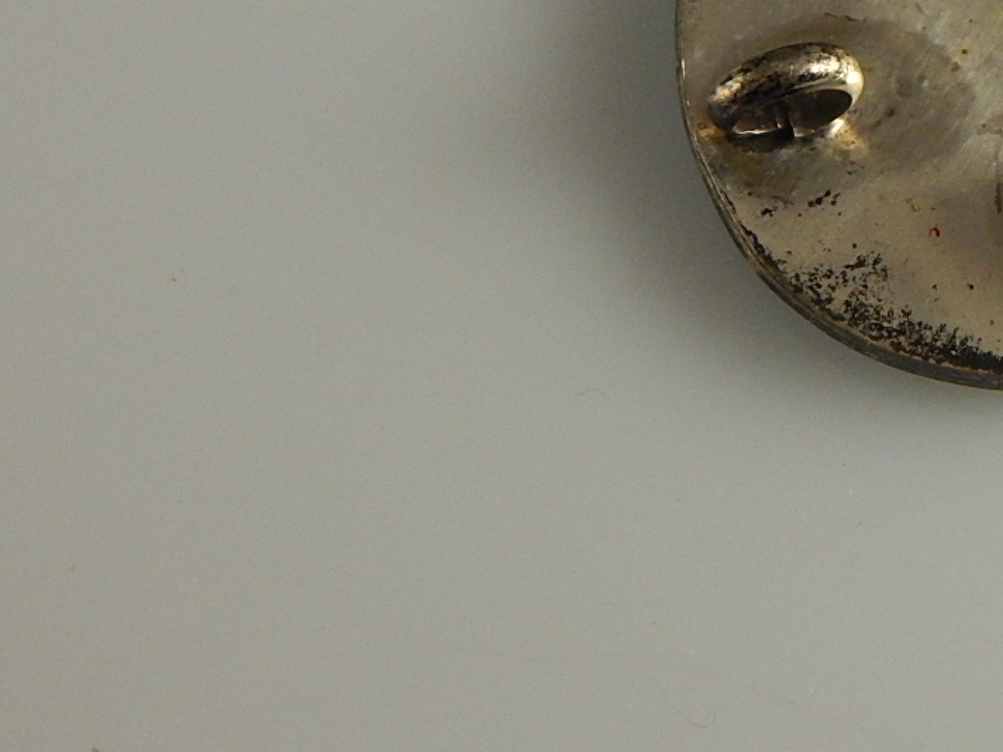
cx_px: 1100
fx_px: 4491
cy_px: -1
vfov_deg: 9.5
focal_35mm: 155
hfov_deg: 12.5
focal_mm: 12.3
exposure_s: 1/100
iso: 400
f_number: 4.1
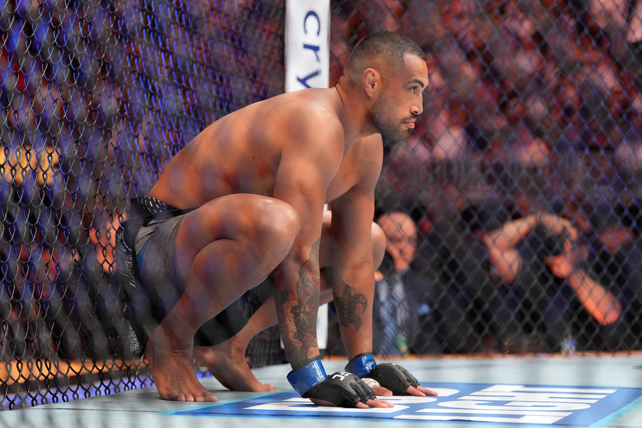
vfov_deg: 11.8
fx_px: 2068
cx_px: 321
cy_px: 214
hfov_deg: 17.6
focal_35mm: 116
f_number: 2.8
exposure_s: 1/800
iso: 1600
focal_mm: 116
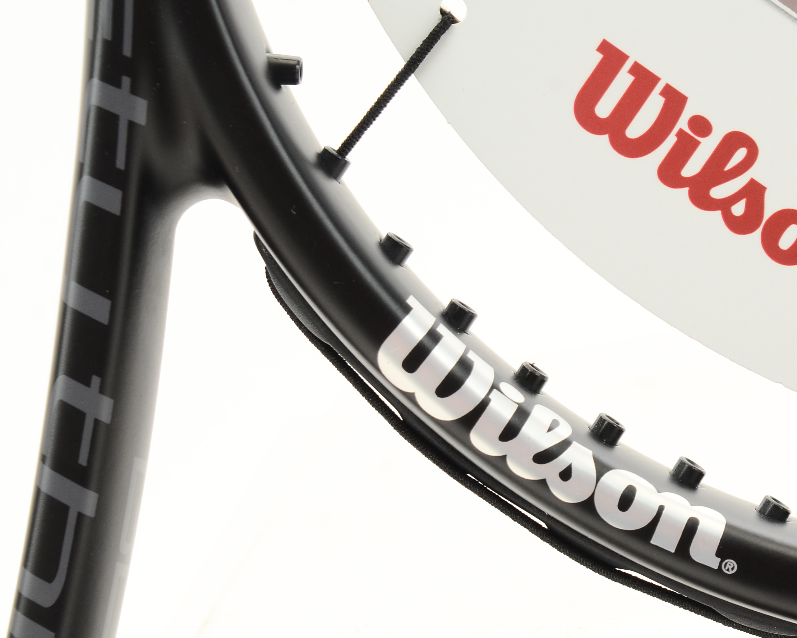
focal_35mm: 129
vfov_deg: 12.0
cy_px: 390
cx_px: 614
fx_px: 3037
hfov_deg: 14.9
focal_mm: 55
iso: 250
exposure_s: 1/80
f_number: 10
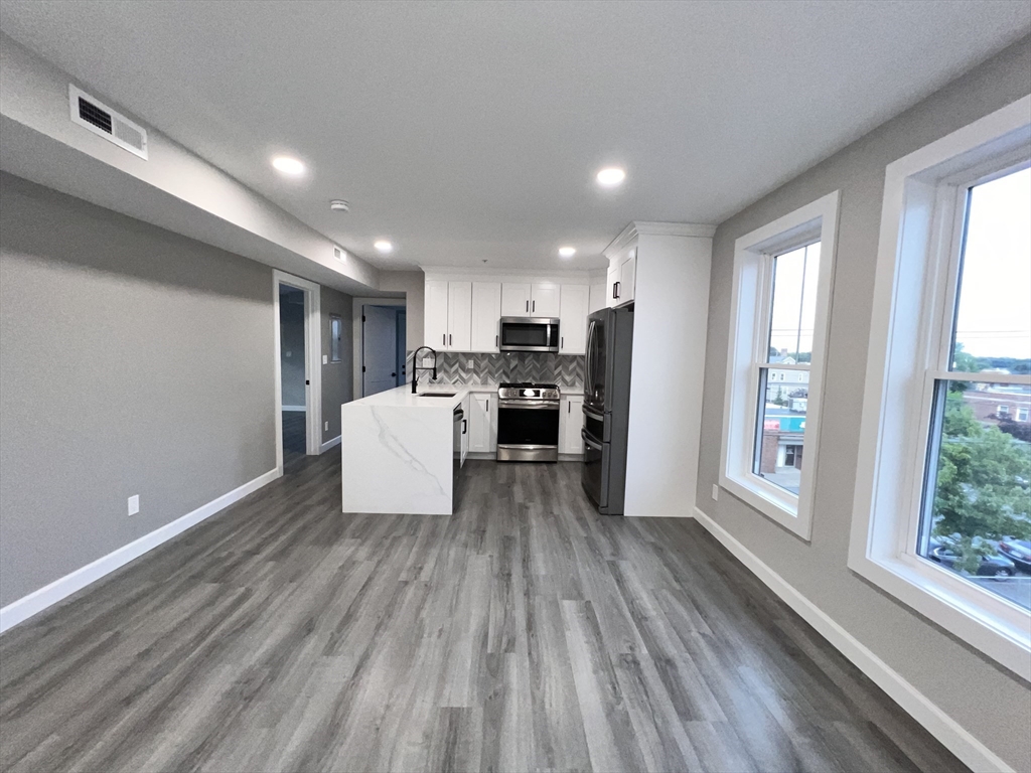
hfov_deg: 106.2
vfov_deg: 89.9
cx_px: 516
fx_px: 387
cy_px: 386
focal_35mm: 13
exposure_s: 1/120
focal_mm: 1.57
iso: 200
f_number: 1.8
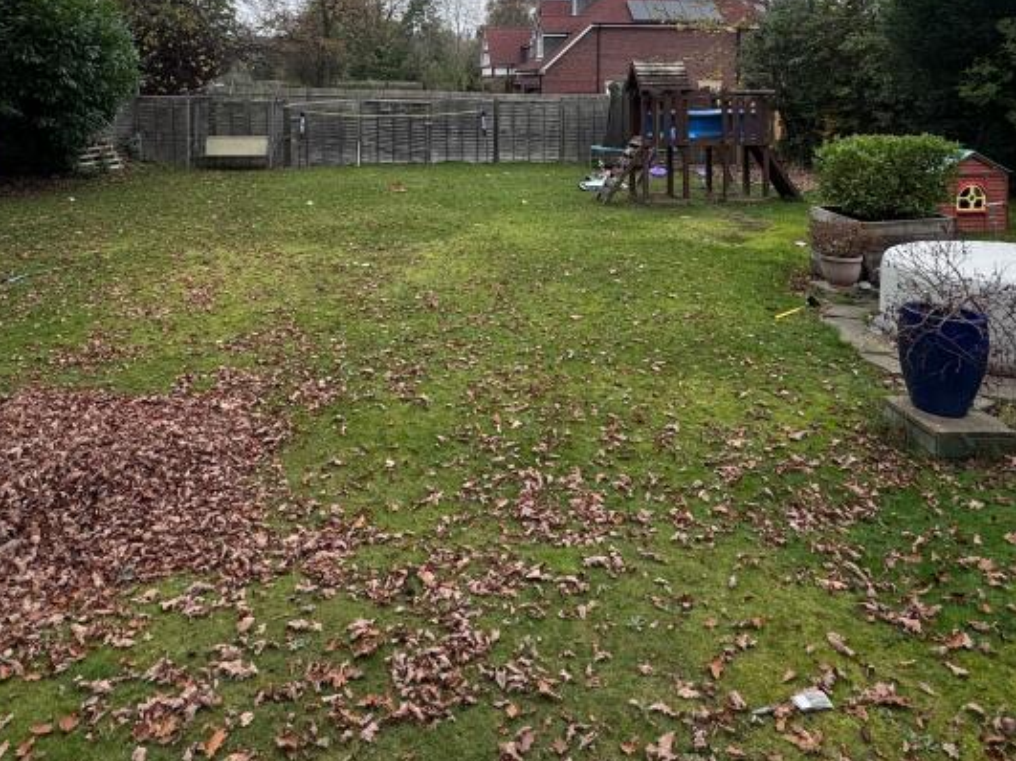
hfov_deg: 65.2
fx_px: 792
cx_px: 469
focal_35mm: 27
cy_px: 99
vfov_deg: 47.0
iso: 40
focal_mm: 2.22
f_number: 2.2
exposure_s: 1/498
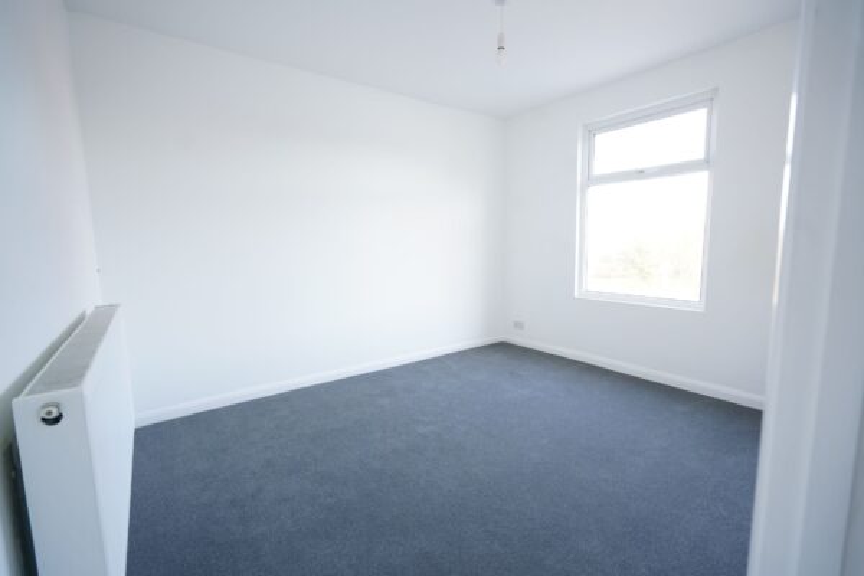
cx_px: 432
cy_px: 288
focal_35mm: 16
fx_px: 384
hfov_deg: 96.7
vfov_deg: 73.7
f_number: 4
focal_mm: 16
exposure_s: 1/30
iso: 400
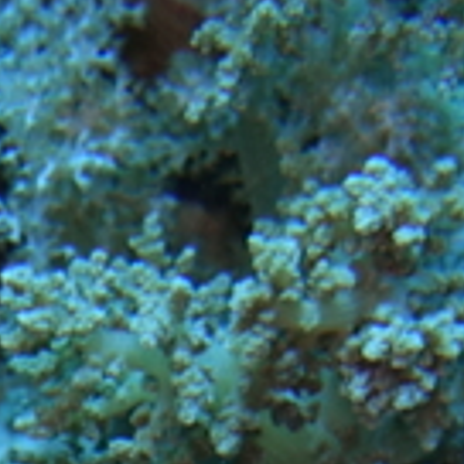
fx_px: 2912
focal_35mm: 192
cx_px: -212
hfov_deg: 8.9
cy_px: 1131
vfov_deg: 8.3
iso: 125
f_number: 4
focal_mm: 8.8
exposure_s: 1/100
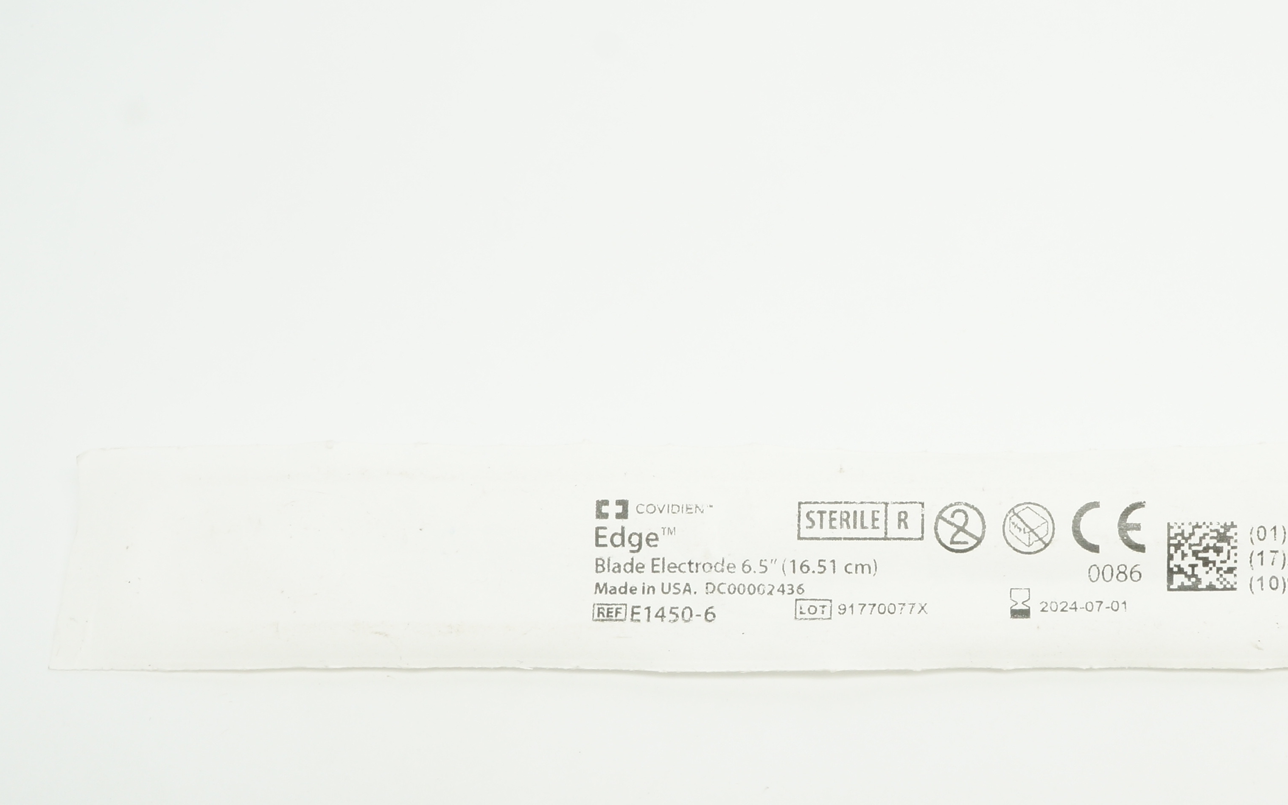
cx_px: 979
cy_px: 562
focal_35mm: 57
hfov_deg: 34.9
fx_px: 1995
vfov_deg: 22.7
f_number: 11
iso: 400
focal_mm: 23
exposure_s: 1/15
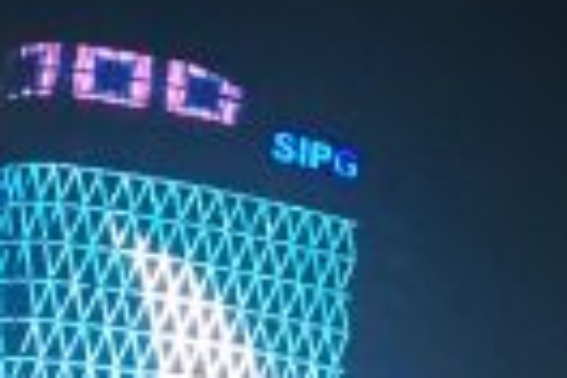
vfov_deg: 8.5
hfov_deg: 12.1
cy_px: 380
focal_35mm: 160
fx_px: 2520
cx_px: 932
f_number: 2.2
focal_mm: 4.15
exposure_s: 1/17
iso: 250
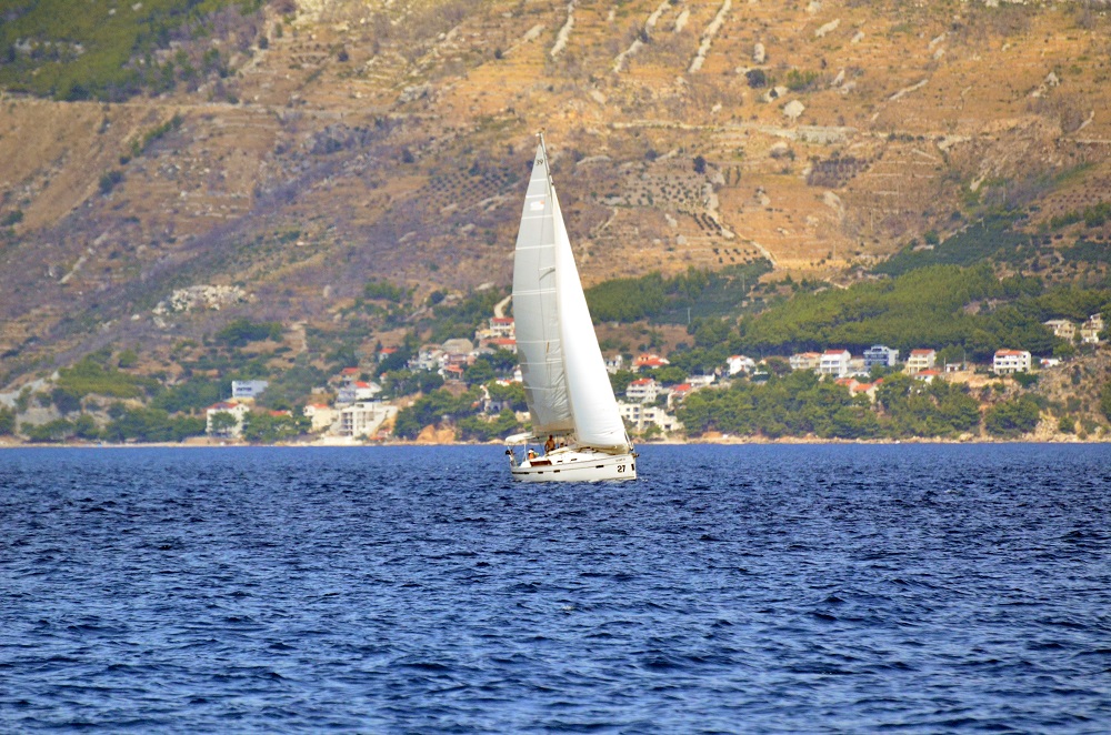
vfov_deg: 3.0
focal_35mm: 450
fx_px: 13857
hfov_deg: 4.6
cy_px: 368
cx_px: 556
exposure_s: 1/6400
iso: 2000
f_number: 6.3
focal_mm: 300
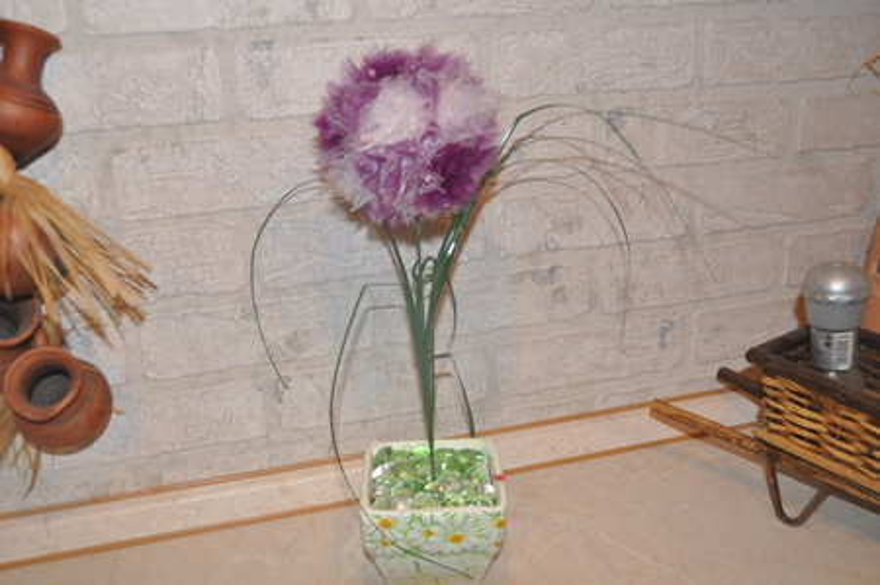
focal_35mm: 36
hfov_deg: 53.2
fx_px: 879
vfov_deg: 36.8
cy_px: 292
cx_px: 440
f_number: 3.8
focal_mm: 24
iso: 500
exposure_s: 1/60
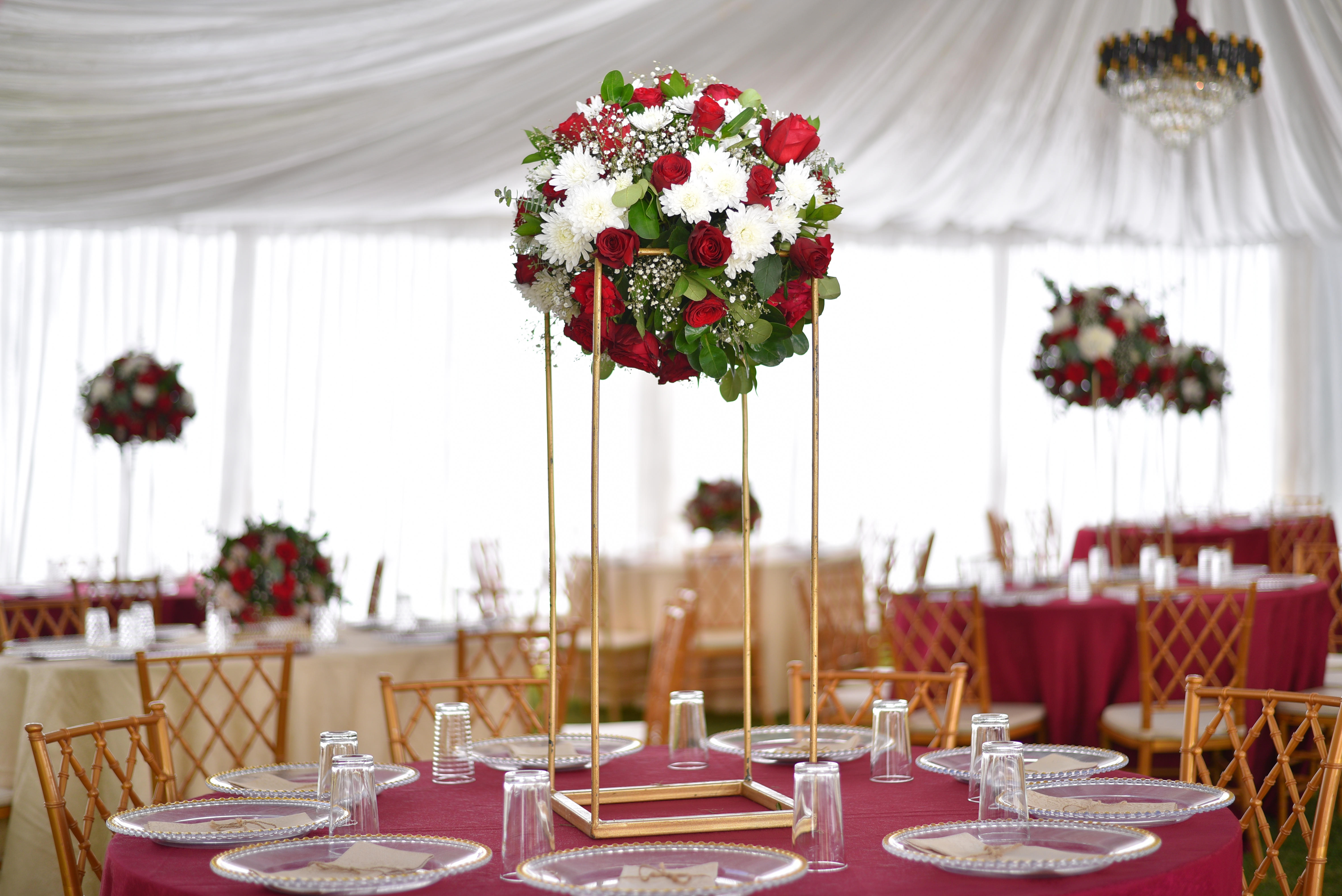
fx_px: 1865
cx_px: 671
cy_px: 448
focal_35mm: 50
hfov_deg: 39.6
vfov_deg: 27.0
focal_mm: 50
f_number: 1.8
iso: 100
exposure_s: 1/1000
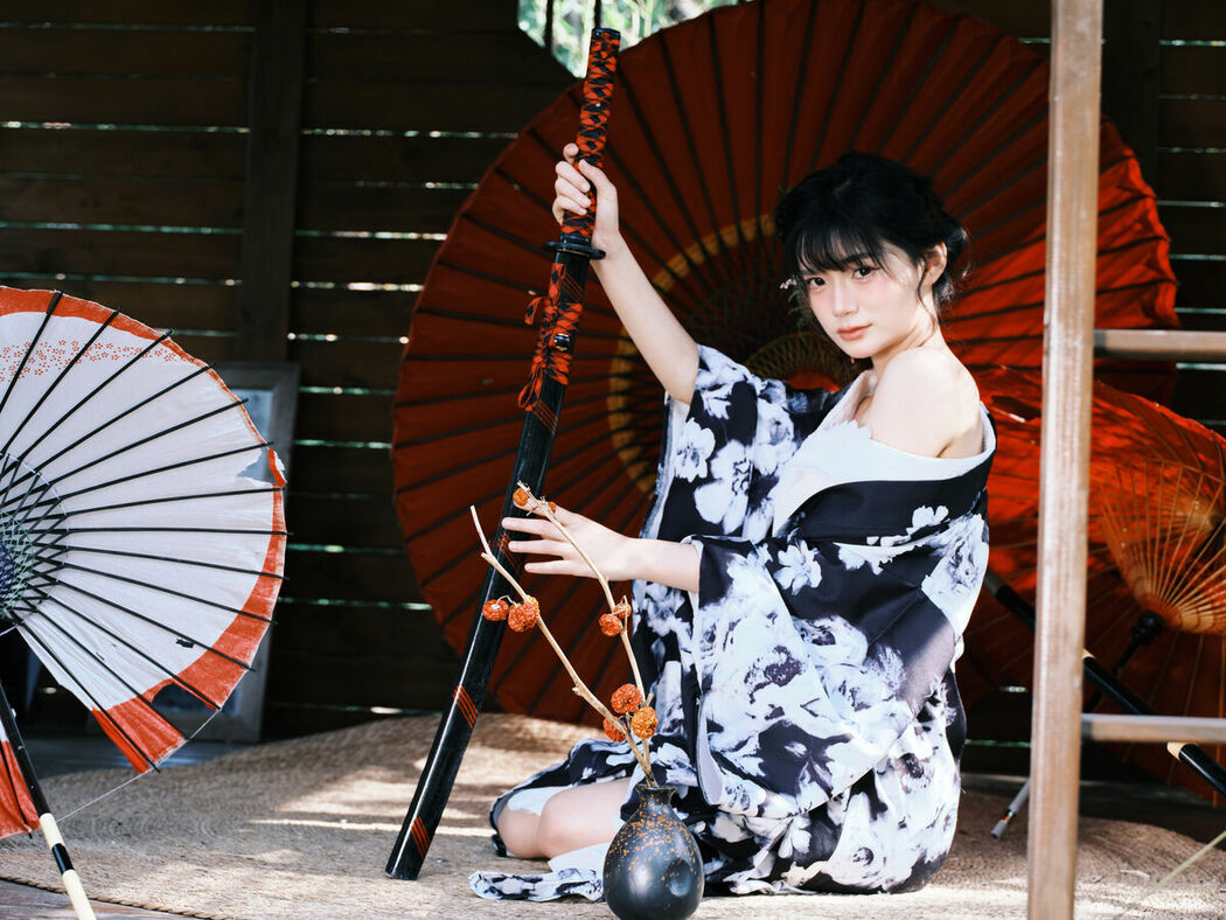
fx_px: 2338
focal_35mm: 66
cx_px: 613
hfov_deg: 29.4
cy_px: 460
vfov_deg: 22.3
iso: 500
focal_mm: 83.1
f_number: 5.6
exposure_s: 1/160
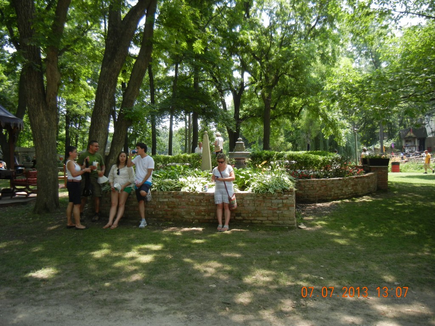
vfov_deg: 46.8
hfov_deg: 60.0
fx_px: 377
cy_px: 163
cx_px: 218
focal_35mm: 30
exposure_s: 1/270
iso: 160
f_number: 3.5
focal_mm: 5.4
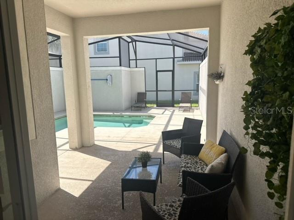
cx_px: 147
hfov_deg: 71.6
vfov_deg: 56.8
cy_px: 110
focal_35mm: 24
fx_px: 204
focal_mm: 6.86
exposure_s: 1/1433
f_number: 1.78
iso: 80
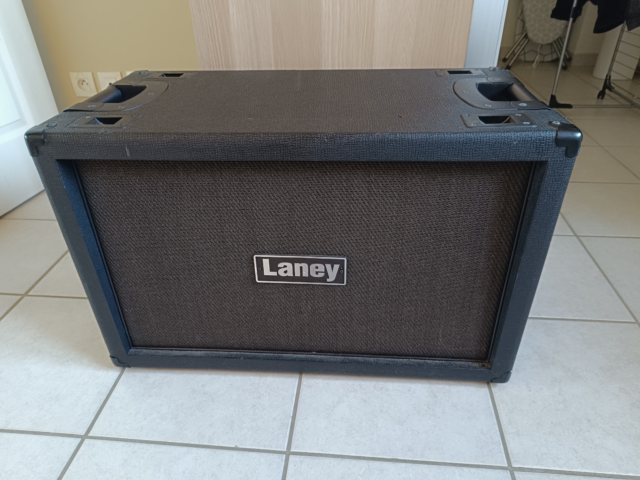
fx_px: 444
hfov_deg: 71.6
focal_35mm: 24
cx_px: 320
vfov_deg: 56.8
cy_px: 240
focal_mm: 5.59
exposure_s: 1/25
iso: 589
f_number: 1.88
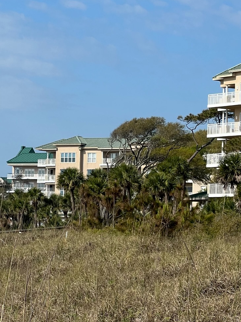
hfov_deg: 9.2
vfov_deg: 12.1
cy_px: 59
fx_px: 1504
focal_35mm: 162
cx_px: 121
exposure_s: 1/1357
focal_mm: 9
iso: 32
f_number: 2.8
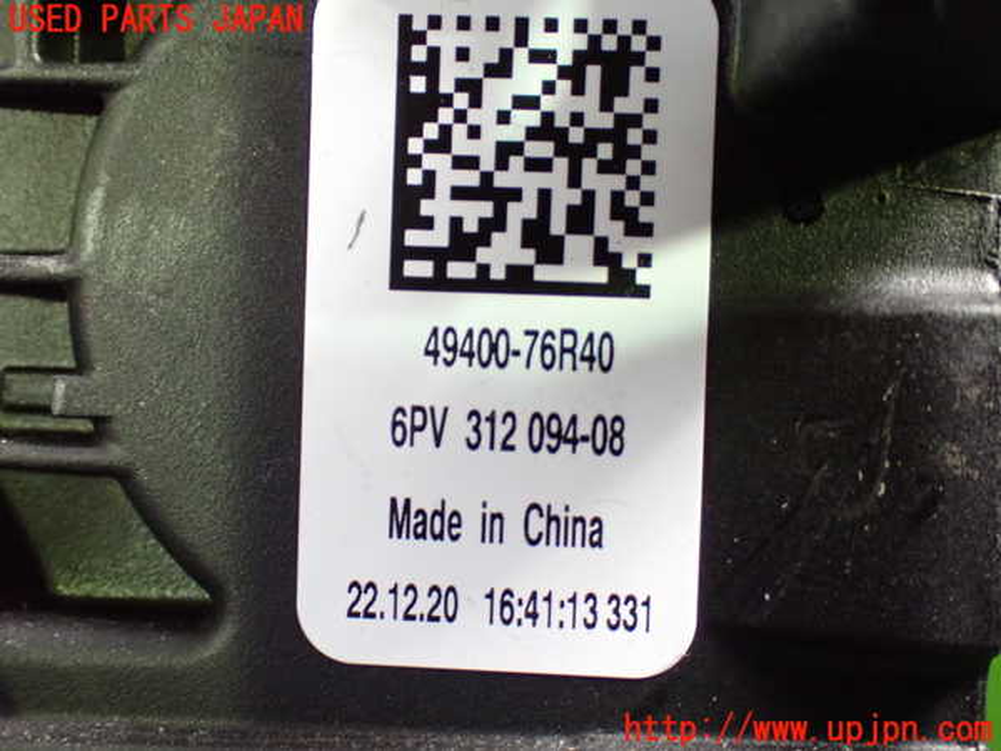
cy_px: 376
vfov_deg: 30.9
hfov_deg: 40.4
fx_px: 1359
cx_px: 500
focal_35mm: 47
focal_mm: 8.4
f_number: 3.1
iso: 1250
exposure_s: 1/50
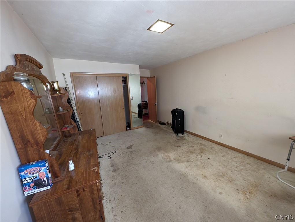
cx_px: 148
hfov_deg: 110.5
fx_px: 102
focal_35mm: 12
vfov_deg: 94.6
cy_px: 111
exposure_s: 1/30
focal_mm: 2.23
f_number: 1.95
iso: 689
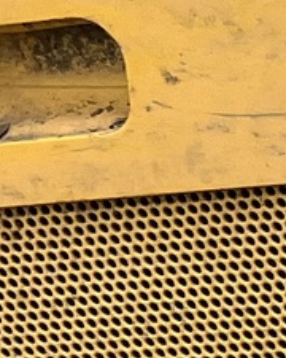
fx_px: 2402
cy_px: 789
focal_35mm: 227
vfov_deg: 8.0
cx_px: 1549
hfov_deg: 5.1
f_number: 1.5
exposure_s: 1/873
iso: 50
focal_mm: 5.7
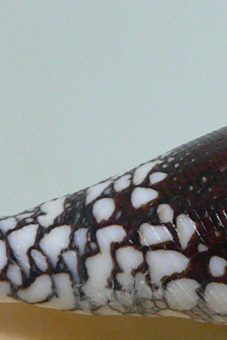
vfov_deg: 17.3
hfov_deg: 11.3
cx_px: 333
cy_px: 278
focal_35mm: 117
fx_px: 1107
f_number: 2.8
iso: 200
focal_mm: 4.6
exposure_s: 1/50
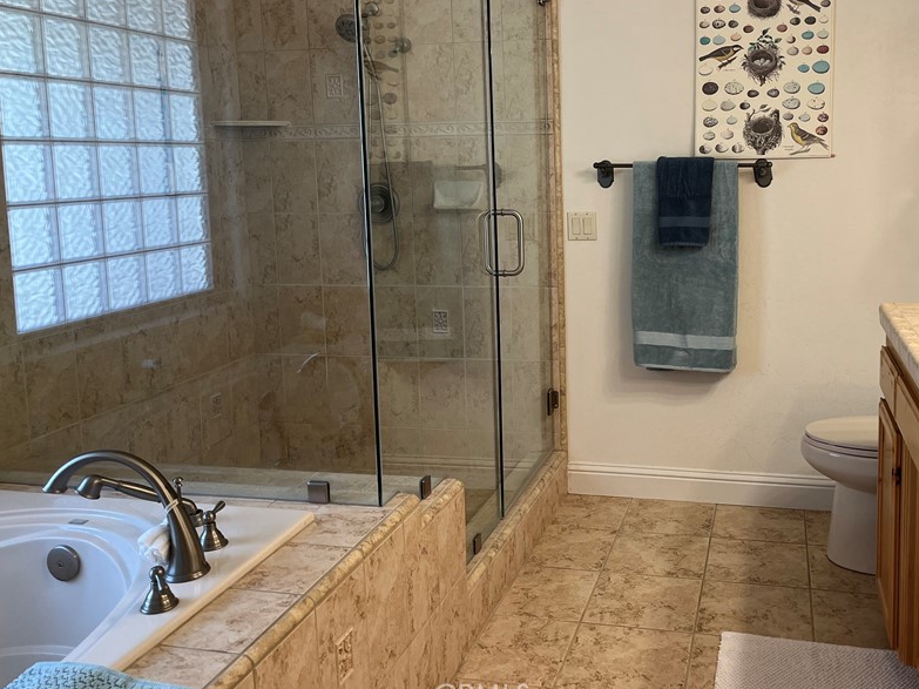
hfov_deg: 53.3
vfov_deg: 41.5
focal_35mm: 34
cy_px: 261
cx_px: 584
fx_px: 903
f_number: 1.6
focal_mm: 5.1
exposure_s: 1/120
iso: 100
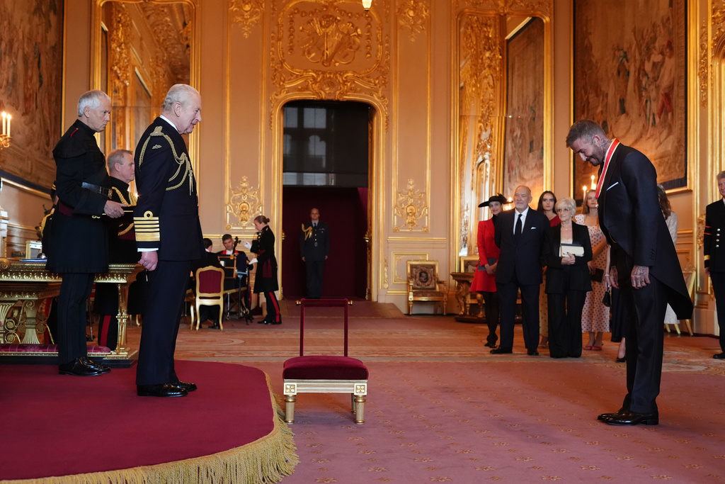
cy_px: 242
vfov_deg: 27.0
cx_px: 362
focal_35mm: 50
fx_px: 1007
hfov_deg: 39.6
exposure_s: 1/125
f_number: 4
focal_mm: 50
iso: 4000
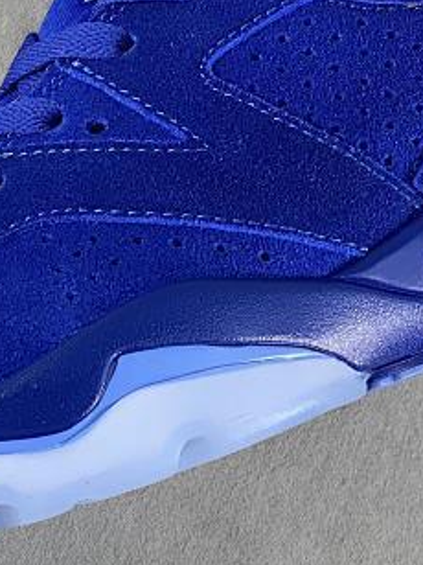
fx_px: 2984
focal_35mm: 183
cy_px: -171
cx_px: 160
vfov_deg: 10.6
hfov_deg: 8.1
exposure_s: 1/160
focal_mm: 6
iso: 20
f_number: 2
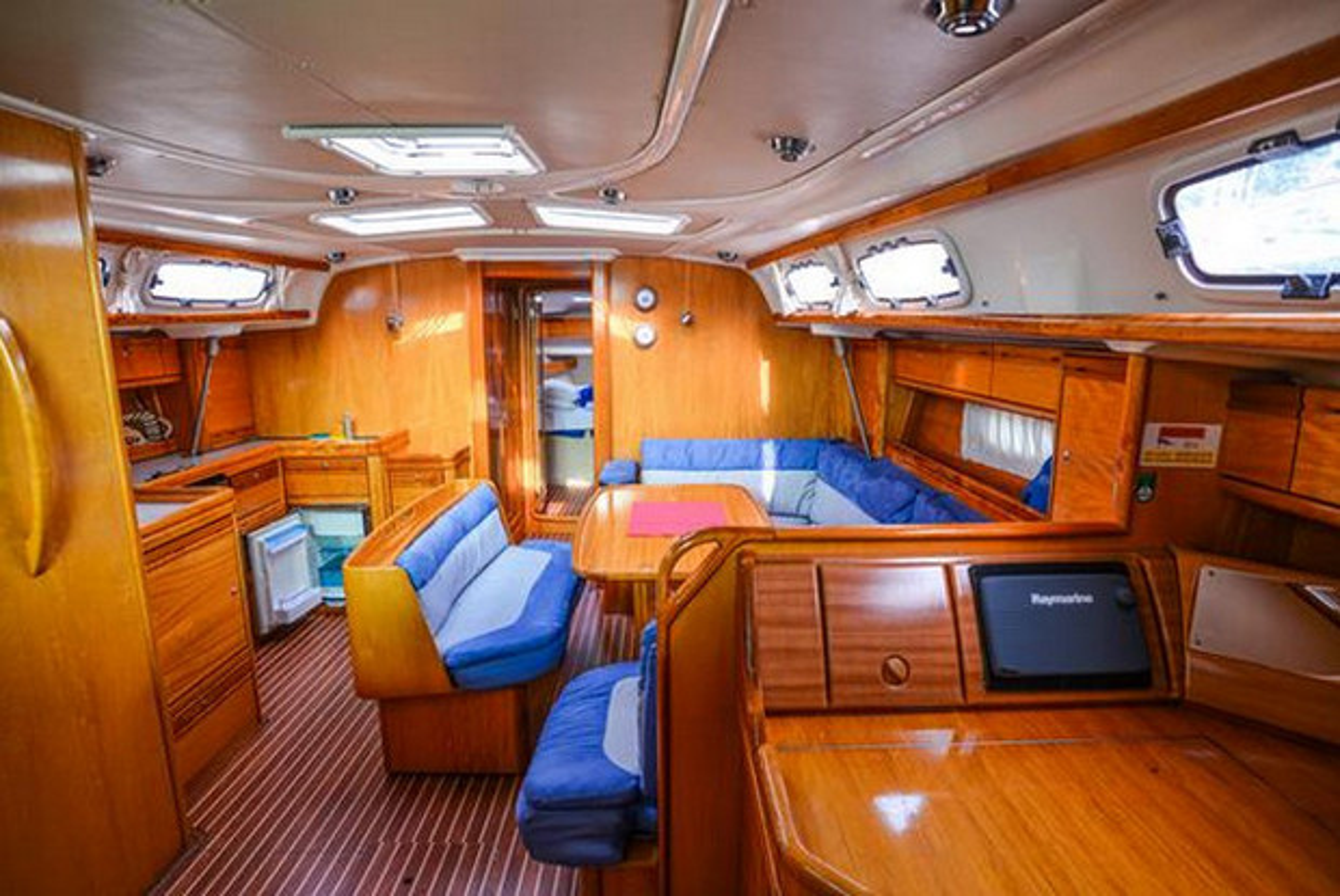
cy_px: 448
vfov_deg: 70.6
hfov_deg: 93.2
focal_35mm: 17
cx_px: 670
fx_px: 634
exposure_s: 1/80
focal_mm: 17
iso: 800
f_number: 4.5
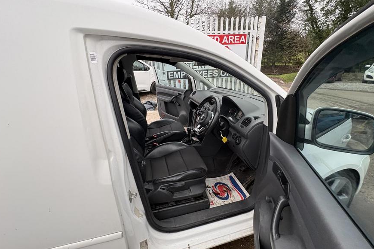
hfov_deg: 100.4
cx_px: 187
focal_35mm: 15
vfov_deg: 77.2
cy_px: 115
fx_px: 156
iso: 125
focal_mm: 2.22
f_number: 2.2
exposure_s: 1/99
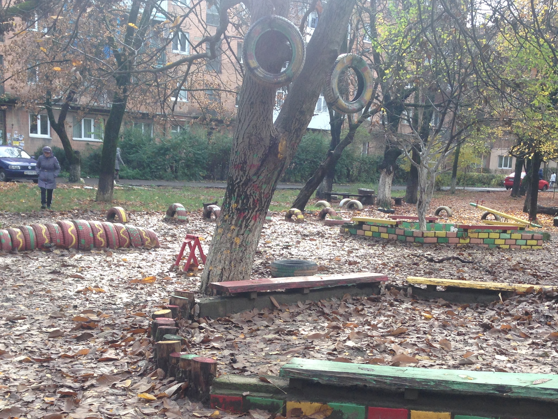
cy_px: 323
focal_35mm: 53
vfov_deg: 27.1
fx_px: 854
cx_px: 299
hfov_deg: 36.2
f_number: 2.4
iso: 50
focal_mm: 4.12
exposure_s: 1/205
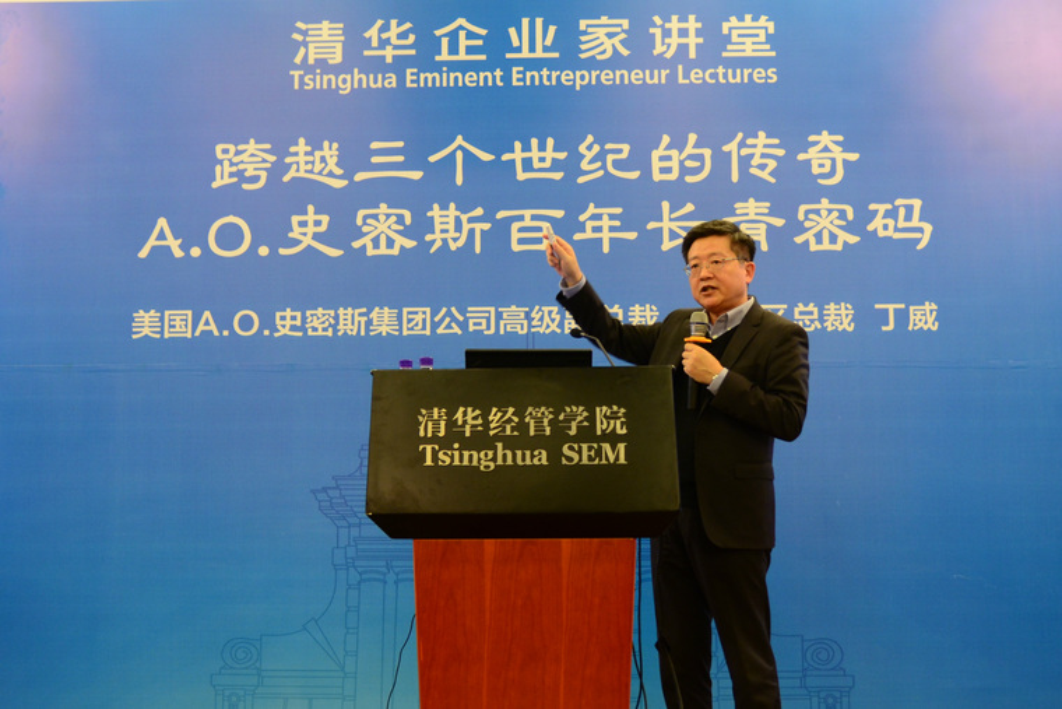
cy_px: 354
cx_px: 531
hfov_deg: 61.9
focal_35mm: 30
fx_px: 885
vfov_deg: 43.6
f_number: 2.8
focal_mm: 20
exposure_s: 1/30
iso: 640
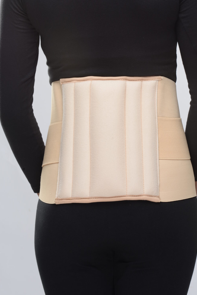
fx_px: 1452
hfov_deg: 7.8
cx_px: 111
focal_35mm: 177
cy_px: 72
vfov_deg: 11.6
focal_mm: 112
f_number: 16
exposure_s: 1/125
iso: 100
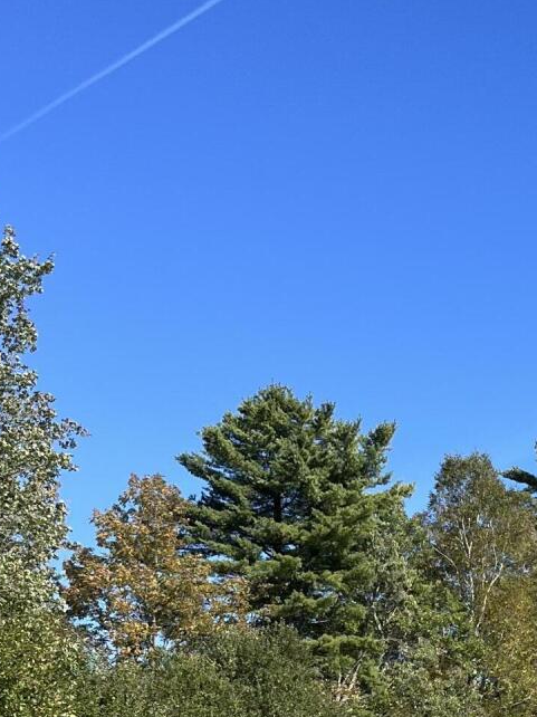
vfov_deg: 23.2
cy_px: 704
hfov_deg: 17.7
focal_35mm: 81
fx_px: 1677
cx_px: 553
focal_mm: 5.1
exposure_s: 1/2358
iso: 50
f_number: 1.6
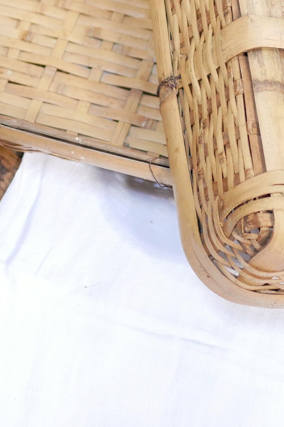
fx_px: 1254
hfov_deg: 12.8
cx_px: 245
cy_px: 22
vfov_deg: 18.9
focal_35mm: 106
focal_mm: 20
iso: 2000
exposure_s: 1/60
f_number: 1.7
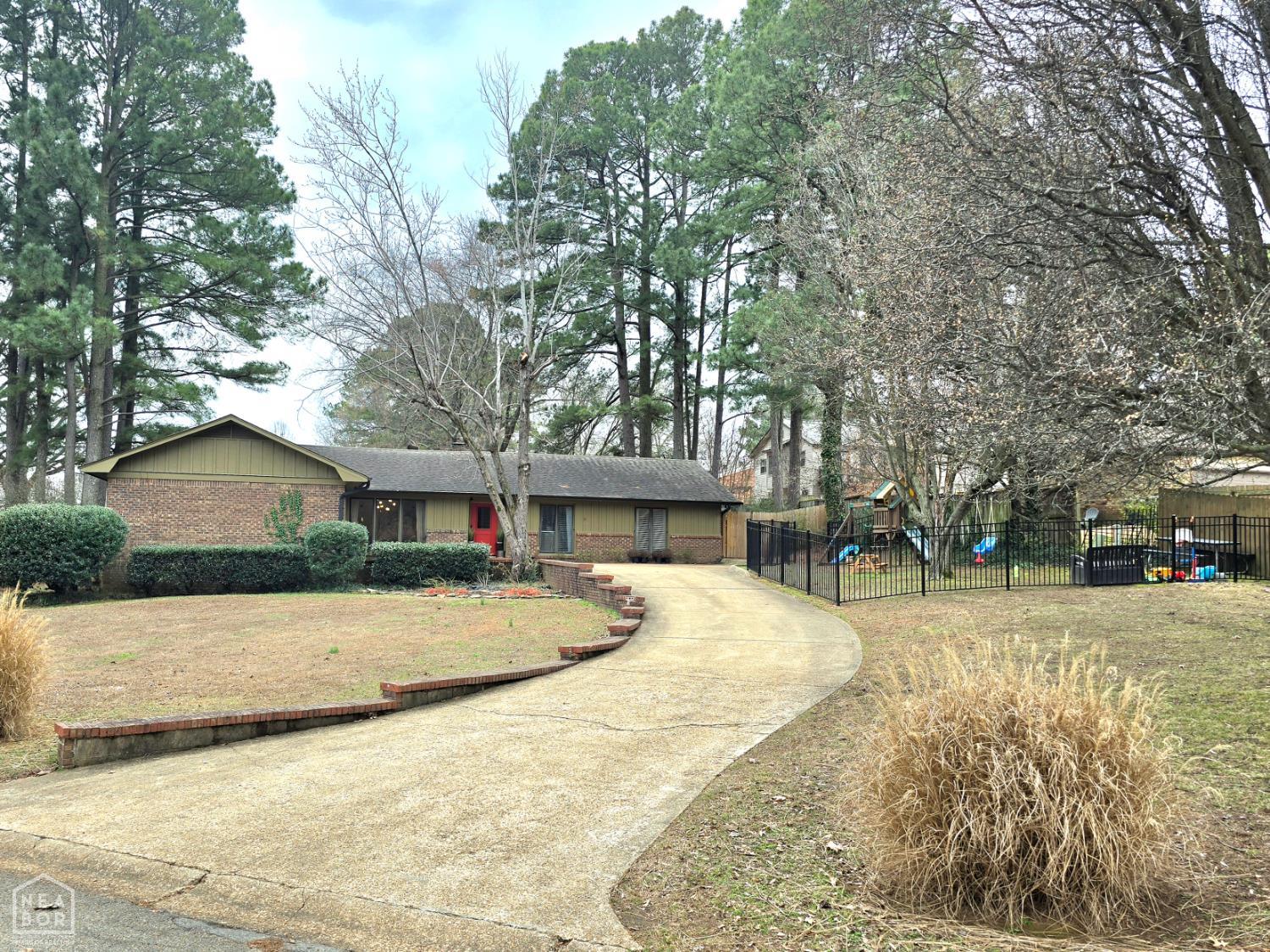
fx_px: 844
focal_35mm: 23
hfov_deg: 73.9
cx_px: 635
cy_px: 476
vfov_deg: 58.9
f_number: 1.7
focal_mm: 6.3
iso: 12
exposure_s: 1/556
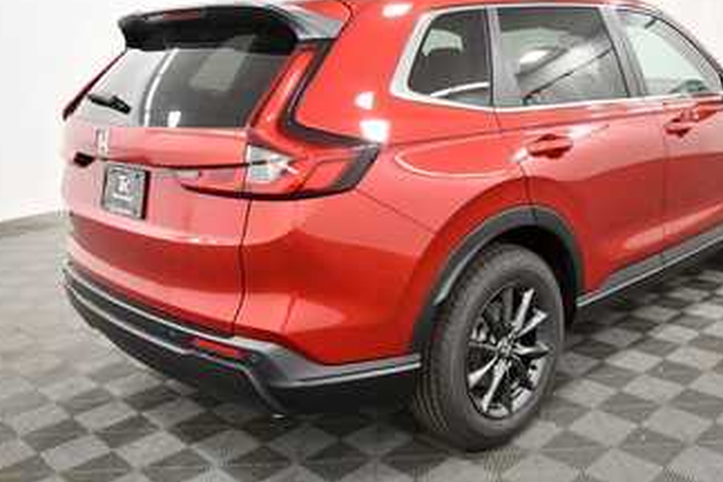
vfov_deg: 35.9
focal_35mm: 37
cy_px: 211
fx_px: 743
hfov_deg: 51.6
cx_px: 431
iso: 2200
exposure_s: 1/125
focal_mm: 20
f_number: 5.6
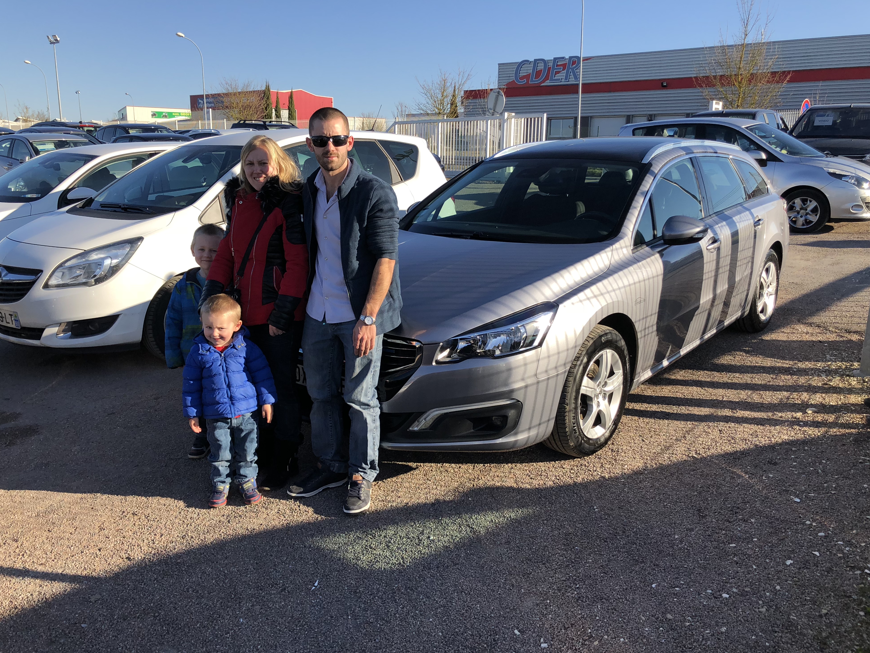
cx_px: 430
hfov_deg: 61.7
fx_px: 729
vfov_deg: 48.2
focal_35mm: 29
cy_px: 336
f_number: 1.8
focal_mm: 3.99
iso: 20
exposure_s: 1/1350
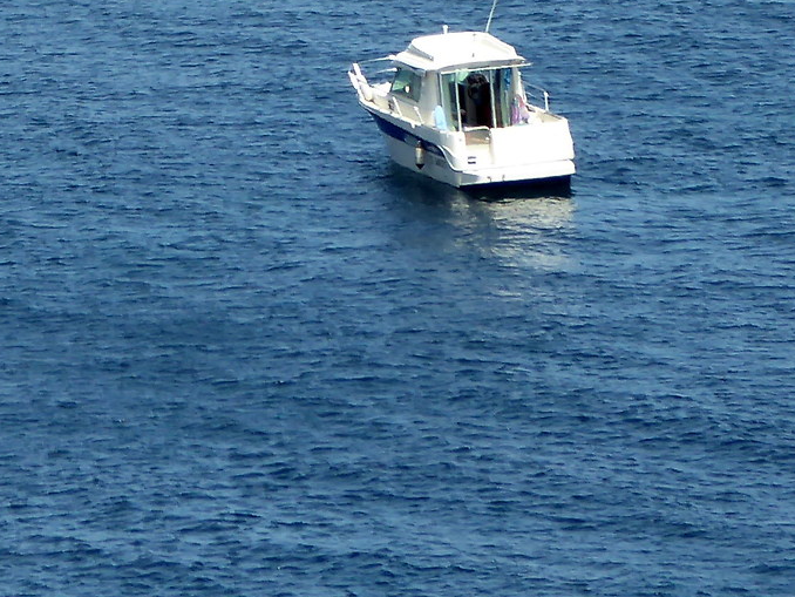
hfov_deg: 3.9
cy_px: -319
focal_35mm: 506
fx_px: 11625
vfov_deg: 2.9
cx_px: -338
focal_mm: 25.6
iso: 80
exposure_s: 1/250
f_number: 5.4
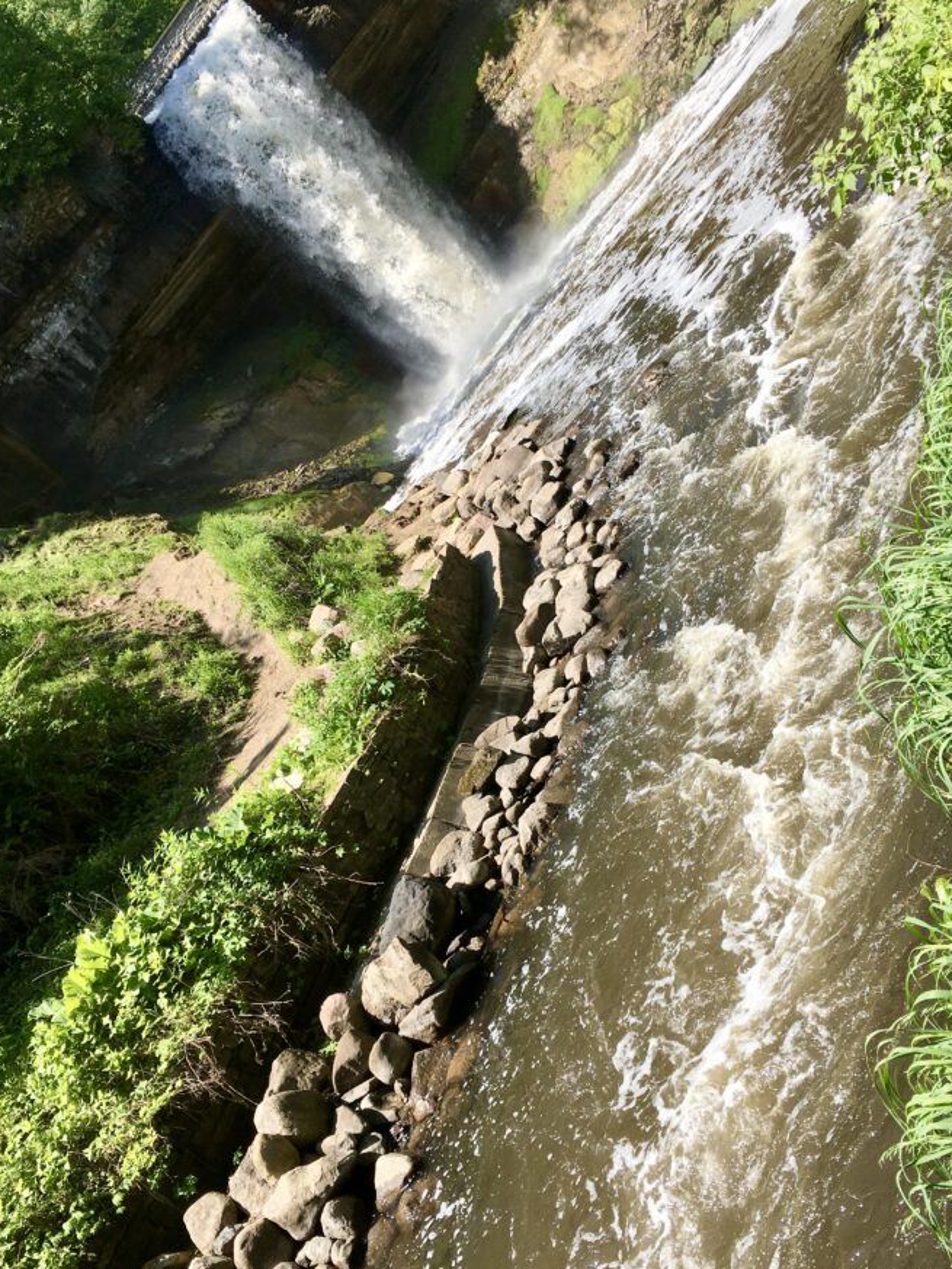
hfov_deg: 41.8
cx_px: 468
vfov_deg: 53.9
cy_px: 686
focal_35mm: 34
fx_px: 1246
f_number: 2.2
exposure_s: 1/986
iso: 25
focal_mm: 4.15
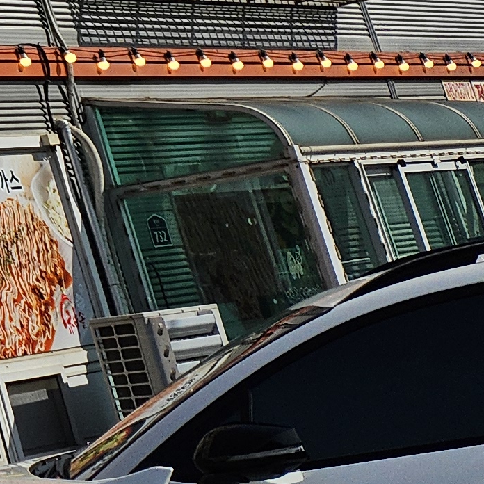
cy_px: -242
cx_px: -897
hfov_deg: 10.7
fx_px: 1930
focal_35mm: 122
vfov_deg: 13.5
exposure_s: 1/11413
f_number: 1.8
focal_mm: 5
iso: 50
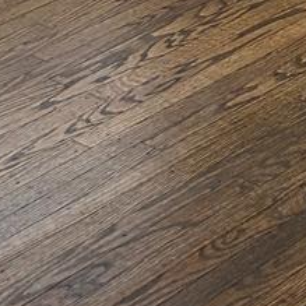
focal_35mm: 161
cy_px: -523
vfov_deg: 9.2
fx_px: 1610
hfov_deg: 10.0
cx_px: 634
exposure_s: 1/120
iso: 100
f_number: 1.5
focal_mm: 5.7
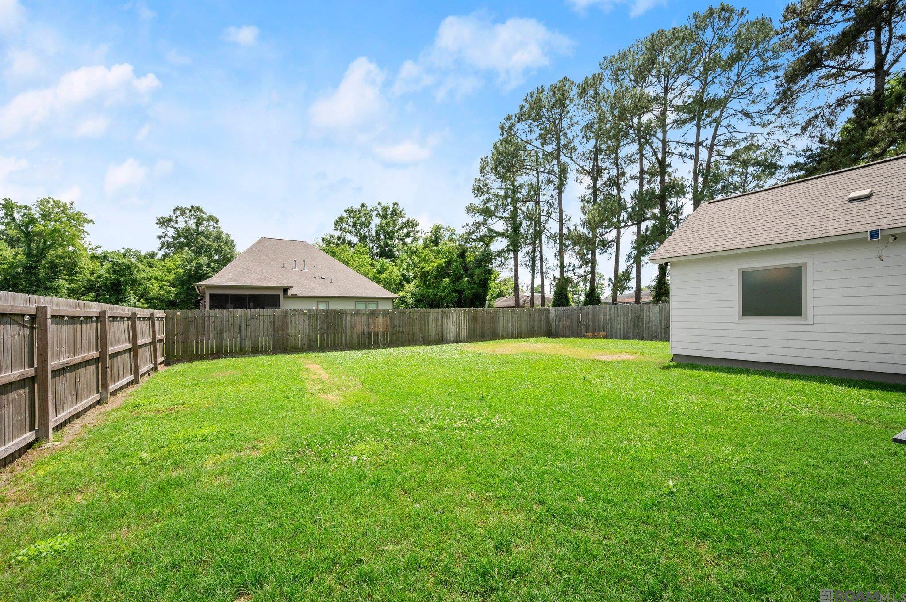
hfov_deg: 104.3
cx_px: 453
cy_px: 301
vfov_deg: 81.1
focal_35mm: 14
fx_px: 352
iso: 320
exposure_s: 1/640
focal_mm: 14
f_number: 10
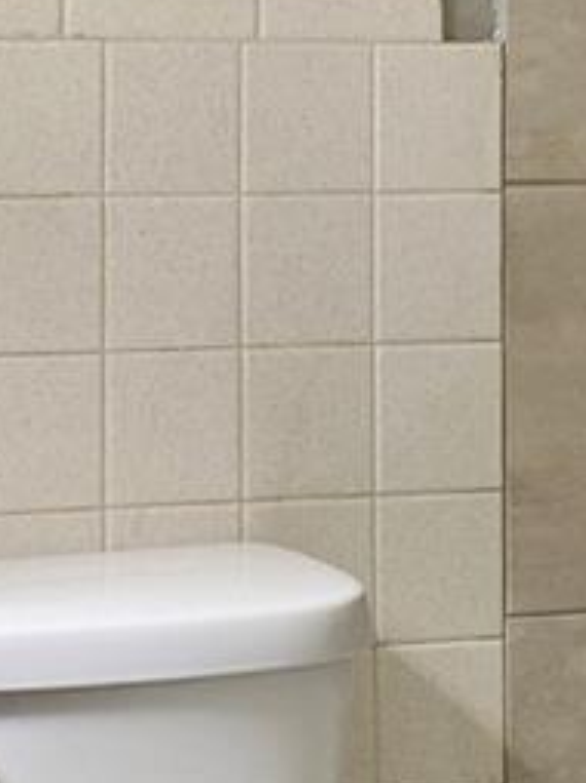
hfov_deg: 11.7
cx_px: -210
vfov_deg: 15.9
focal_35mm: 123
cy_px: 182
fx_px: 2781
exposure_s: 1/60
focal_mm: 4.25
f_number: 1.8
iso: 64
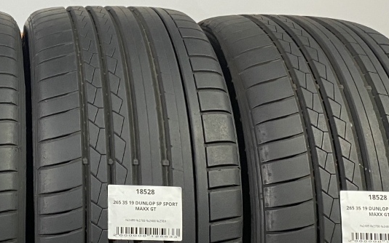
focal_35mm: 66
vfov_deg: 19.7
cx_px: 23
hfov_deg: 29.5
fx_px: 700
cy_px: 80
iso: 125
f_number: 1.8
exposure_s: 1/50
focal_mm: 4.25
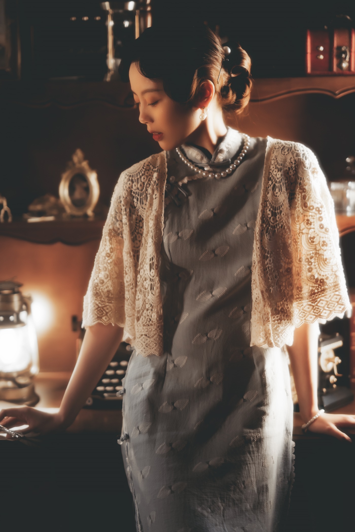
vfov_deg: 23.9
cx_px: 178
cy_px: 266
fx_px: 1257
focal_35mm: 85
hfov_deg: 16.1
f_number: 1.4
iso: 800
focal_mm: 85
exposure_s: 1/200
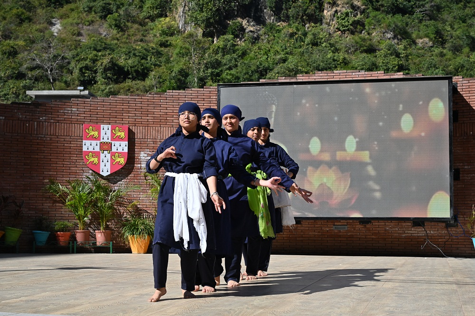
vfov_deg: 24.2
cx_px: 238
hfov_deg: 35.7
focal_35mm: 56
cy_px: 158
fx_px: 739
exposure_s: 1/800
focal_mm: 56
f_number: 8
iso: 250
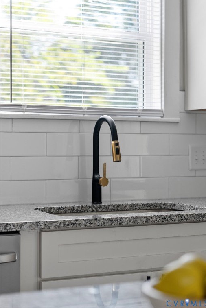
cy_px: 153
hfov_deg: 19.2
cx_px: 104
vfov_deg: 28.4
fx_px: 608
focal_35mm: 71
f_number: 2.8
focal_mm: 70
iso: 800
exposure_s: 1/100
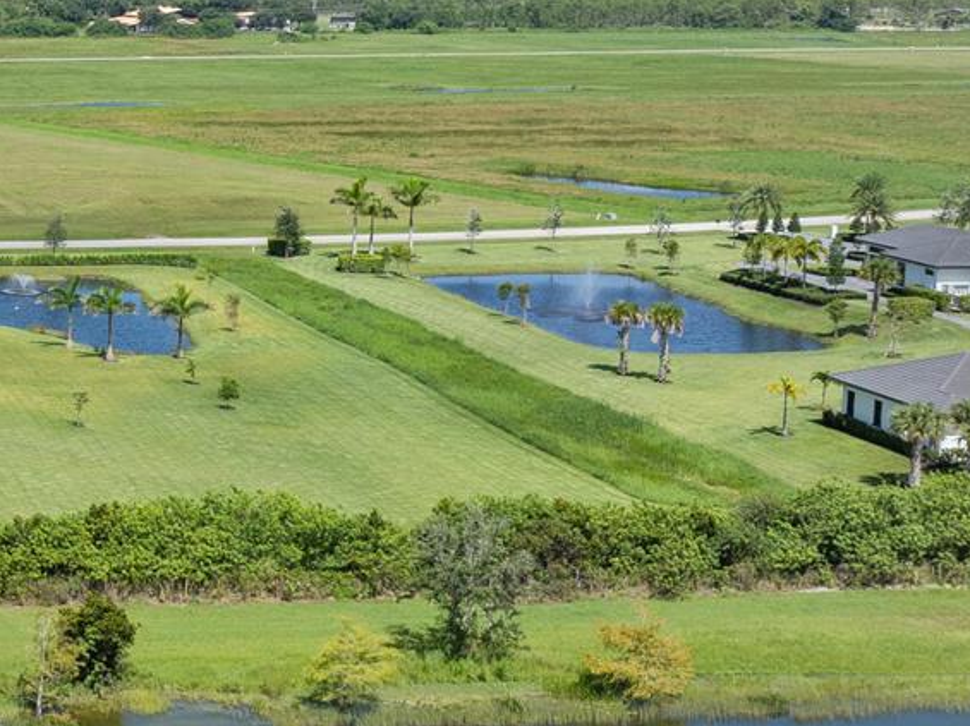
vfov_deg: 16.9
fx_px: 2436
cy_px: 286
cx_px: -386
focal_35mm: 87
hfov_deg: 20.1
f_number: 3.2
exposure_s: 1/800
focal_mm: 12.29
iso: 100
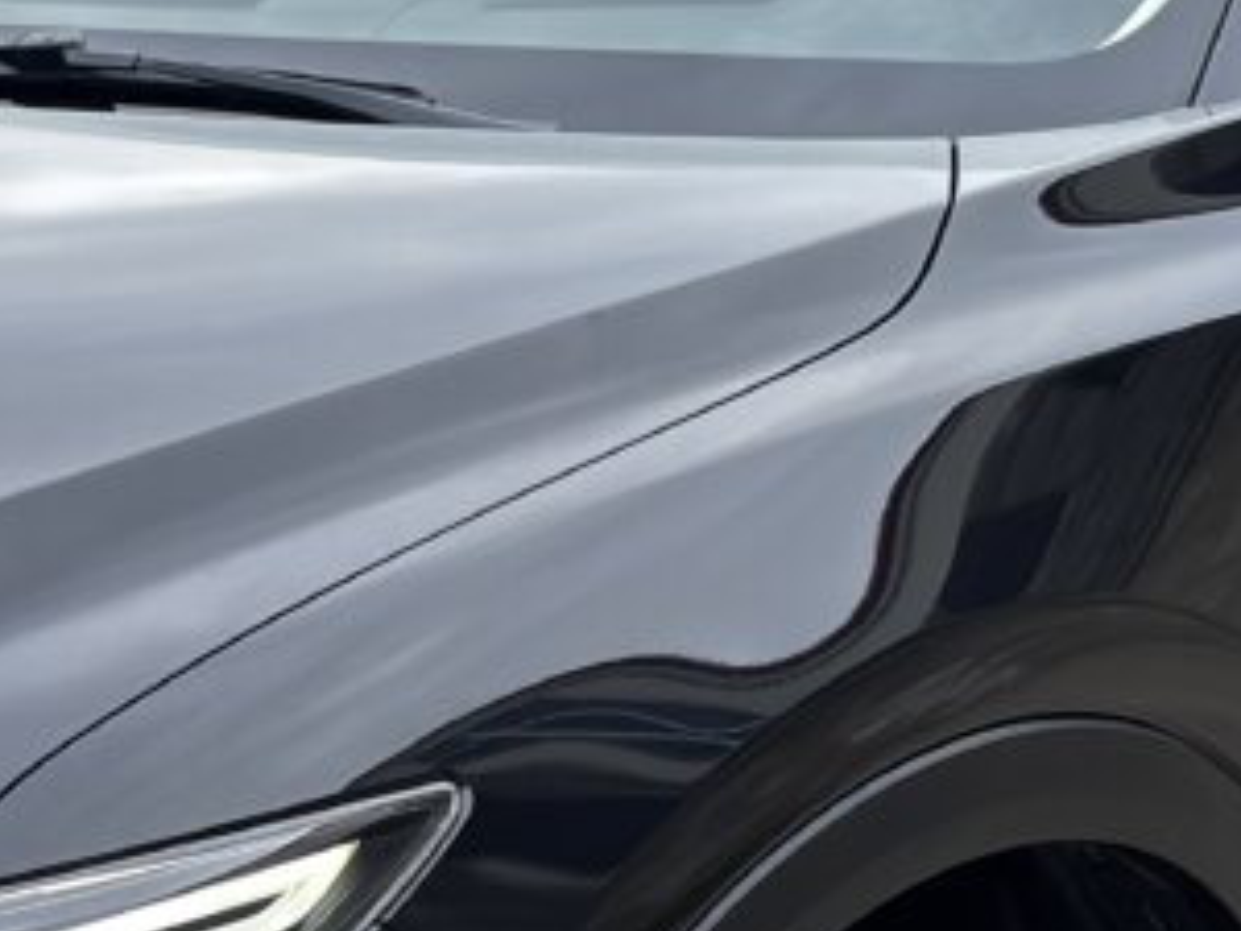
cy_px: 567
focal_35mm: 144
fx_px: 5162
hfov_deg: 13.7
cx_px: 290
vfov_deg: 10.3
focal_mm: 5.96
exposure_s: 1/200
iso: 50
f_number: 1.6
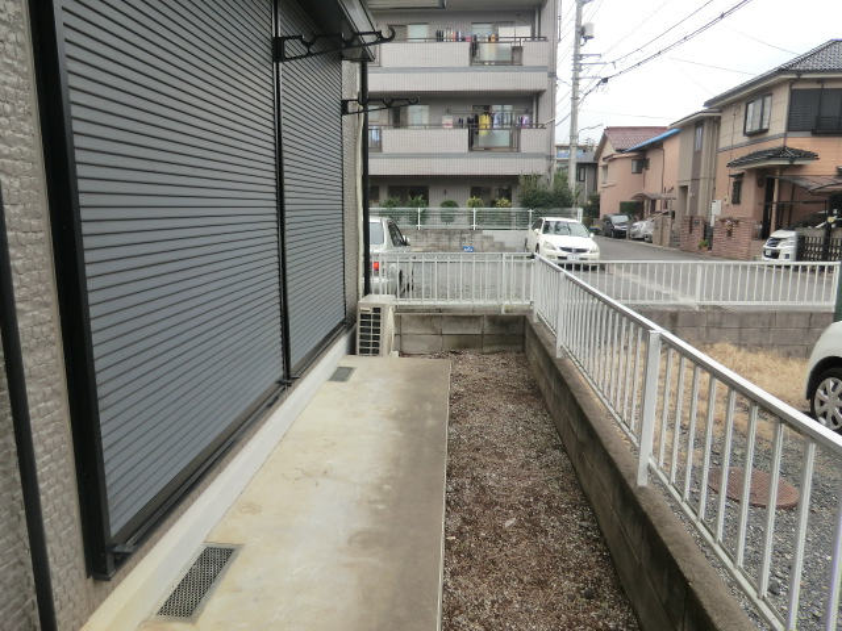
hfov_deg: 71.6
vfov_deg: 56.8
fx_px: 584
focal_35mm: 24
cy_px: 316
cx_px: 421
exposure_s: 1/250
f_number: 3.2
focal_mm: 4.3
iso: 80
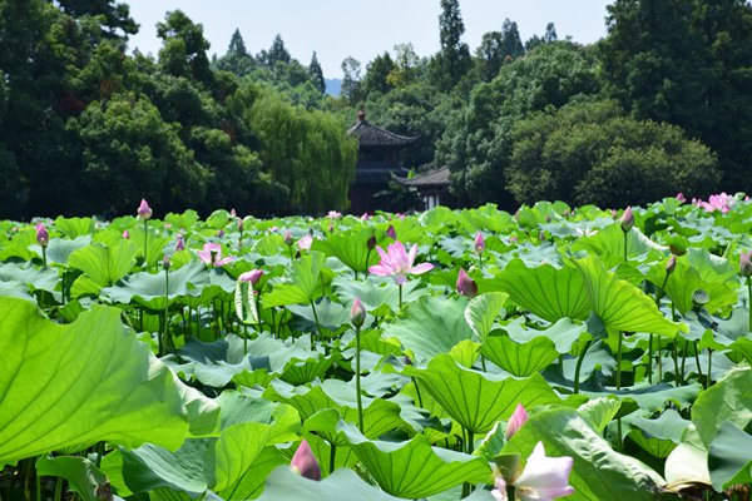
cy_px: 250
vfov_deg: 13.0
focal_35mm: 105
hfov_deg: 19.5
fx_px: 2193
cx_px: 376
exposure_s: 1/500
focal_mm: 70
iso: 400
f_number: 11
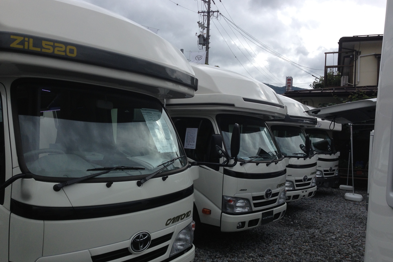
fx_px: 382
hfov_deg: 54.4
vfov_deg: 37.8
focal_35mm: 35
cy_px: 142
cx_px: 199
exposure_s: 1/1063
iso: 50
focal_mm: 4.12
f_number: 2.4
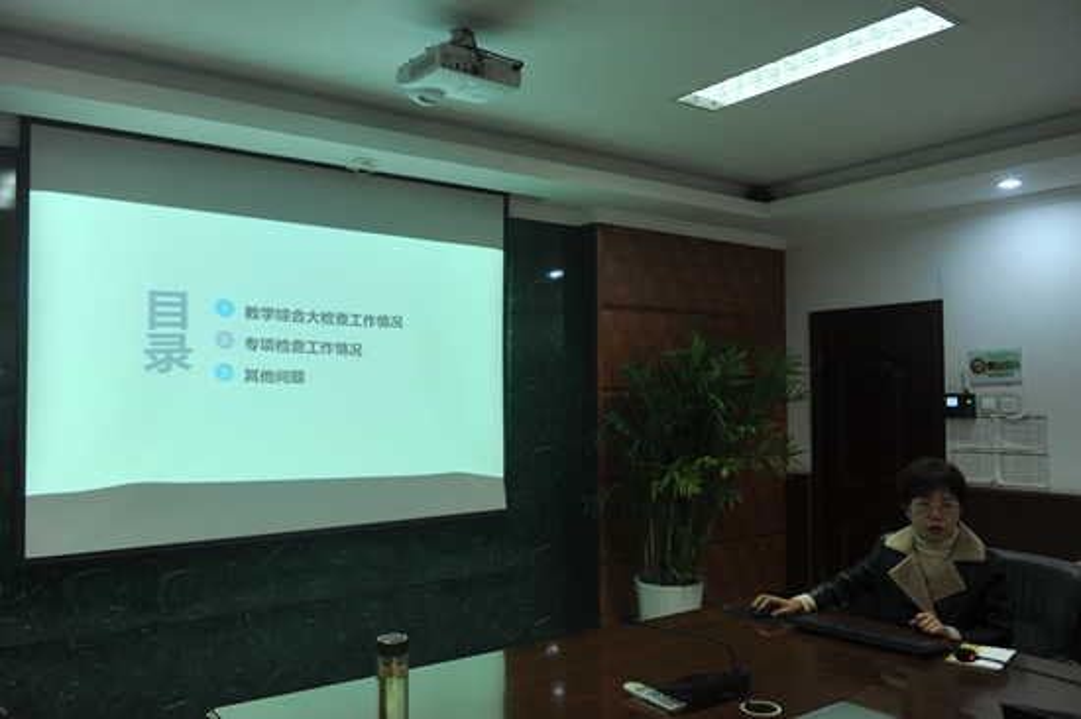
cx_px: 540
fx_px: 870
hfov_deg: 63.7
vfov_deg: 44.9
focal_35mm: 29
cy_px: 360
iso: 400
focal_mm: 29
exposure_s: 1/50
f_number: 3.5
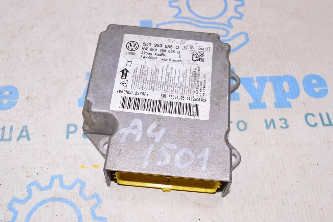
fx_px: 388
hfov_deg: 46.4
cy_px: 111
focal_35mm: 42
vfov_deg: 31.8
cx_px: 166
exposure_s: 1/160
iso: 1600
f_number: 8
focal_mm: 28
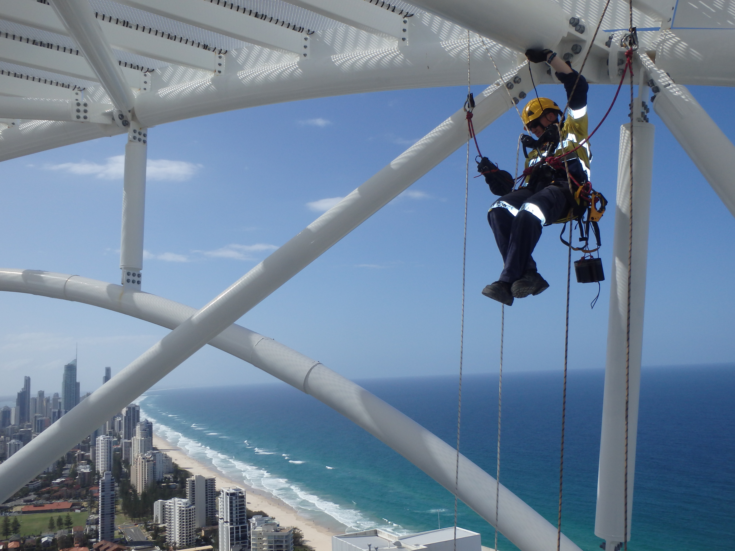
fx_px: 679
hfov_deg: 56.8
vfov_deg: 44.2
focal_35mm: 32
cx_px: 368
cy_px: 276
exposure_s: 1/200
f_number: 13
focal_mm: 5.7
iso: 125
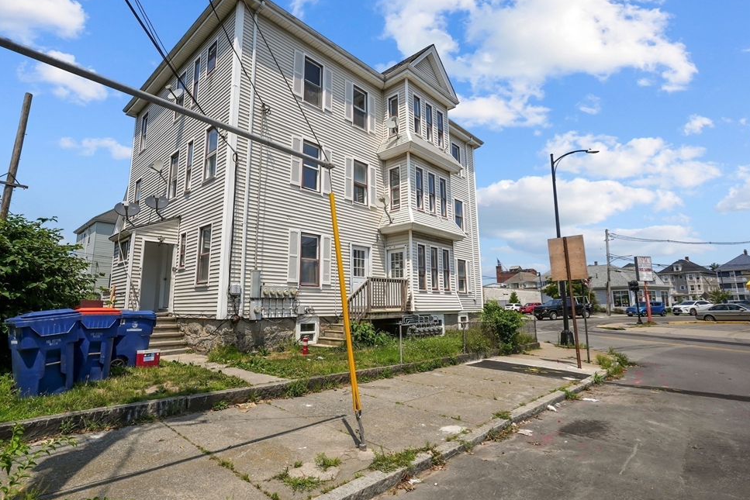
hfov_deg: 89.9
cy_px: 245
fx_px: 375
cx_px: 358
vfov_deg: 67.4
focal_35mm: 18
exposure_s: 1/2500
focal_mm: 17
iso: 320
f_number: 6.3
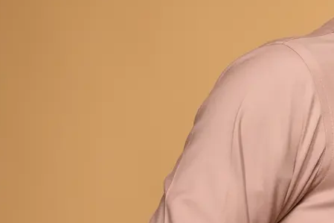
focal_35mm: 233
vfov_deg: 5.7
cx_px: 484
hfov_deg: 8.7
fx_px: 2161
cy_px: 516
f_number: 7.1
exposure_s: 1/200
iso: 125
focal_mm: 41
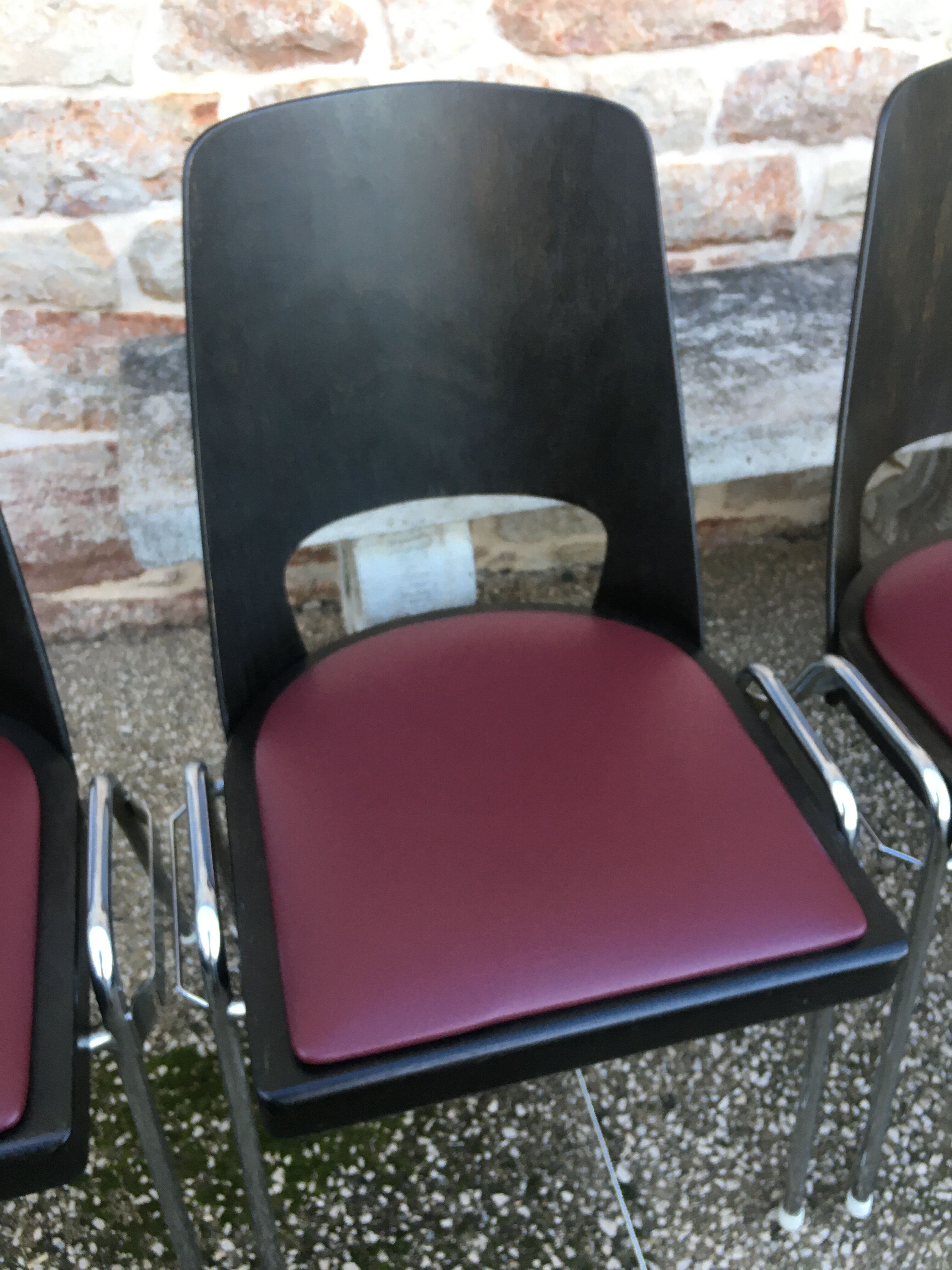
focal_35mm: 29
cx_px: 476
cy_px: 635
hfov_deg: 48.2
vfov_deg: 61.7
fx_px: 1063
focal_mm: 4.15
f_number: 2.2
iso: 32
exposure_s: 1/33
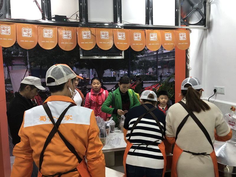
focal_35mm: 29
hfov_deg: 61.7
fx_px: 198
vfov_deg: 48.2
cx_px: 118
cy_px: 88
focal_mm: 3.99
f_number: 1.8
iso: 125
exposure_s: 1/50
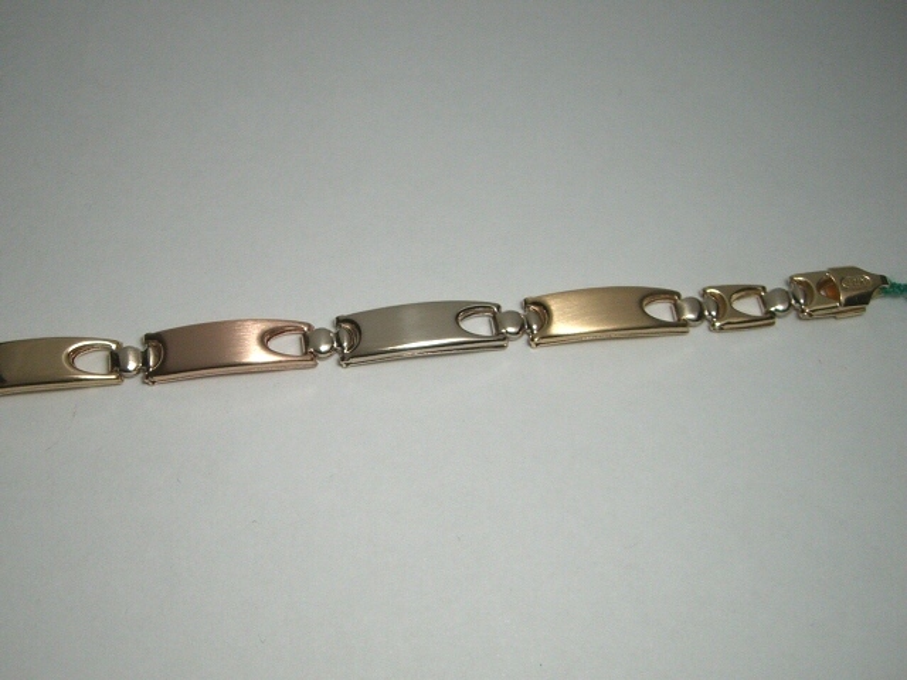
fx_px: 996
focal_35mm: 38
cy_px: 340
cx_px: 454
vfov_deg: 37.7
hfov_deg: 49.0
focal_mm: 6.2
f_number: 2.7
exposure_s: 1/60
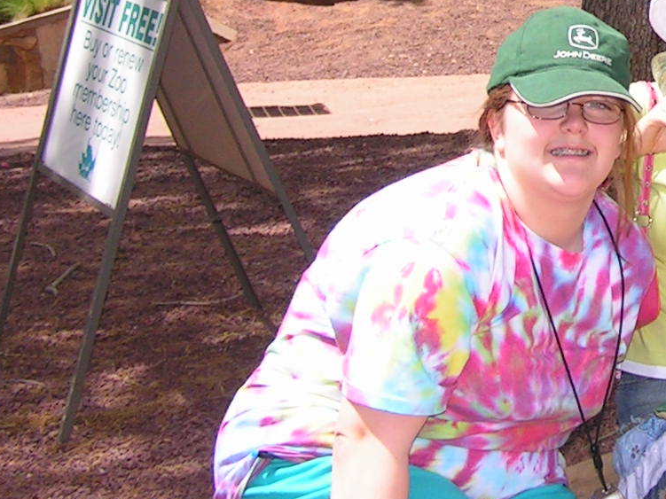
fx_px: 2212
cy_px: -9
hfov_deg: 16.4
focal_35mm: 115
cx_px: 814
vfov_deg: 12.7
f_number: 2.8
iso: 50
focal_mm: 6.3
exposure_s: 1/640
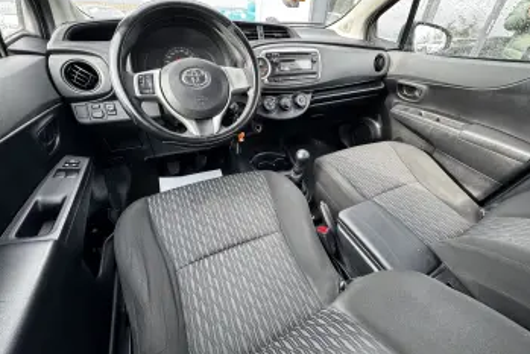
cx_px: 272
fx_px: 221
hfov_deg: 100.3
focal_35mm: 15
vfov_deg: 77.4
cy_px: 173
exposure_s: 1/99
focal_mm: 2.22
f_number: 2.2
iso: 200
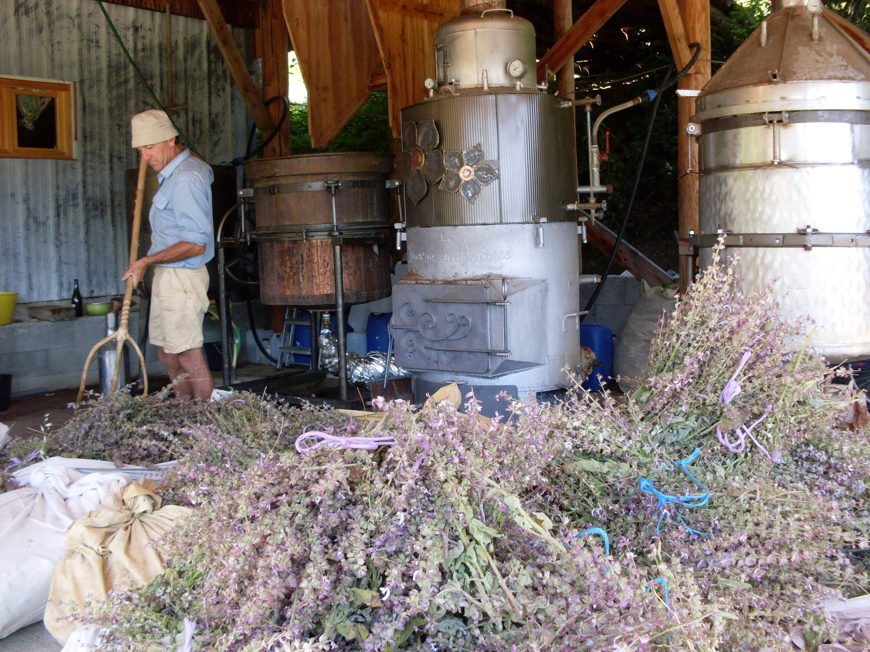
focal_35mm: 38
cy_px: 326
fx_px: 955
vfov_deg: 37.7
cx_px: 435
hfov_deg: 49.0
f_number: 2.8
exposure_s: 1/90
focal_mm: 6.3
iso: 100
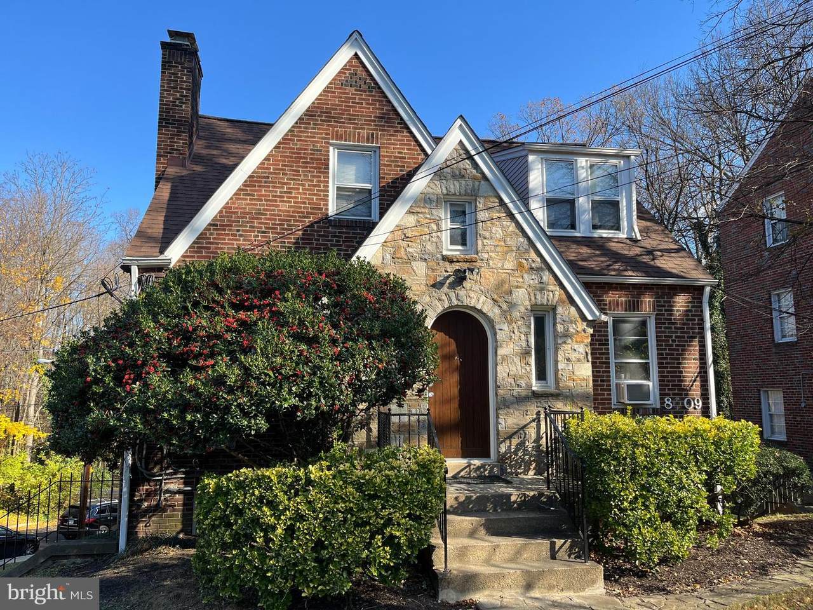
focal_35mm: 26
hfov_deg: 67.3
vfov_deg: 53.1
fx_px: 611
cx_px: 406
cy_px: 305
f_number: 1.6
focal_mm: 5.1
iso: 50
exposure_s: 1/1129
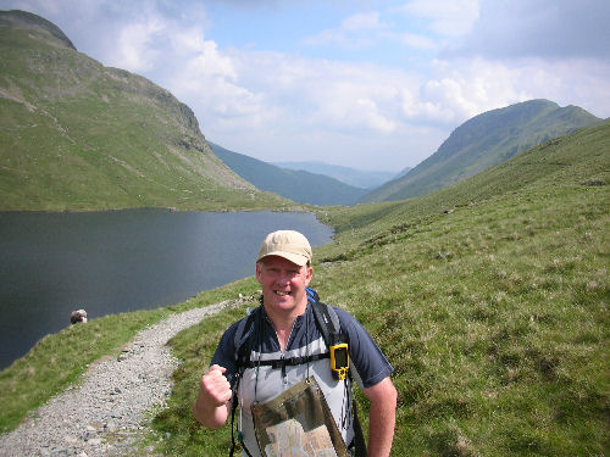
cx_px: 305
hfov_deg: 52.6
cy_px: 228
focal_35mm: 35
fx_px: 617
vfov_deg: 40.7
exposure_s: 1/78.7
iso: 50
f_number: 8.5
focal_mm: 5.8
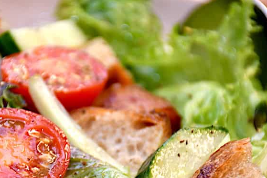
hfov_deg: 6.5
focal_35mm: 319
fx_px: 2366
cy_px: 124
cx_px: 94
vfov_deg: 4.3
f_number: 5.6
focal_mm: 116
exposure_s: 1/60
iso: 900
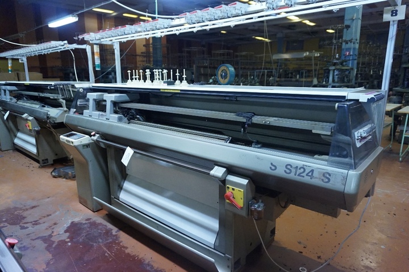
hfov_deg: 73.7
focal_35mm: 24
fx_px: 273
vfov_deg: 53.1
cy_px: 136
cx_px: 204
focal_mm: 16
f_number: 3.5
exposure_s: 1/125
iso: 3200
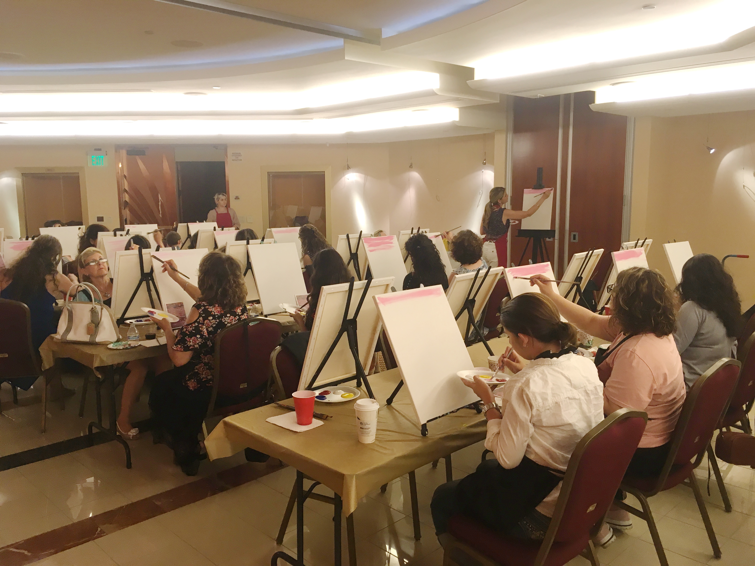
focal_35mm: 29
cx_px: 378
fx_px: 633
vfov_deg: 48.2
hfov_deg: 61.7
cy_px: 283
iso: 50
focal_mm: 4.15
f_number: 2.2
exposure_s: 1/30
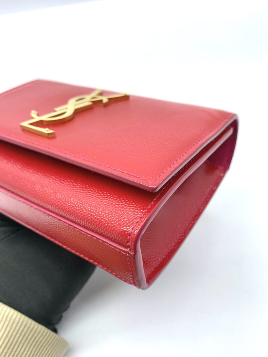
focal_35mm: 26
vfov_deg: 67.3
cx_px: 134
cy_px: 178
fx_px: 268
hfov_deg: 53.1
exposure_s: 1/91
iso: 100
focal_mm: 4.25
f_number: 1.8
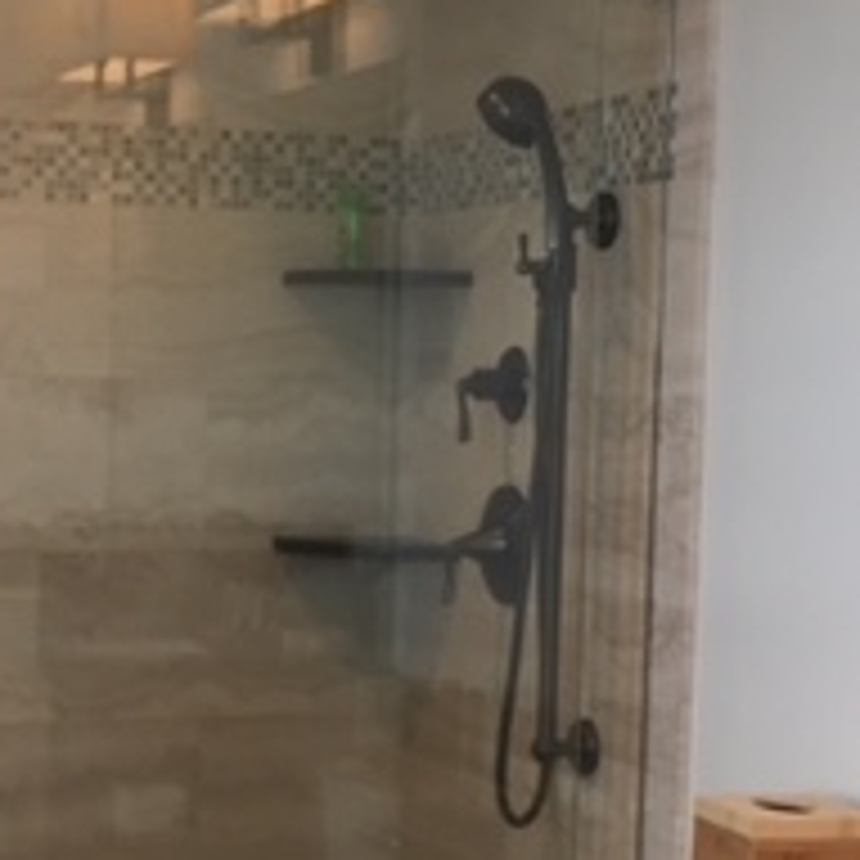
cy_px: 558
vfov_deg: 20.1
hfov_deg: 20.1
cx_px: 243
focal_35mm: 86
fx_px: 2417
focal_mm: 4.15
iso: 32
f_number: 2.2
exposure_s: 1/40
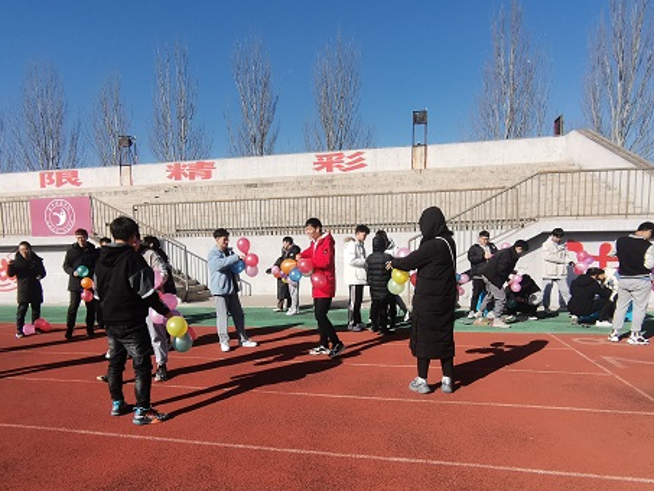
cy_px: 306
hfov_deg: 71.5
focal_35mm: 24
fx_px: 454
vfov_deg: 56.2
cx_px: 306
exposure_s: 1/1495
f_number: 2.2
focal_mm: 2.26
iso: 50
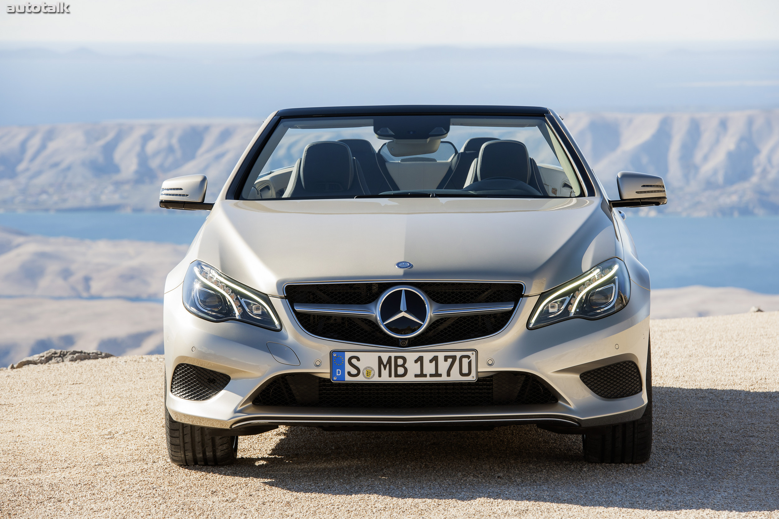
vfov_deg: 8.1
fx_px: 3679
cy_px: 260
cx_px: 390
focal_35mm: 170
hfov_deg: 12.1
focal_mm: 170
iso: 100
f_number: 8
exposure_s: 1/160
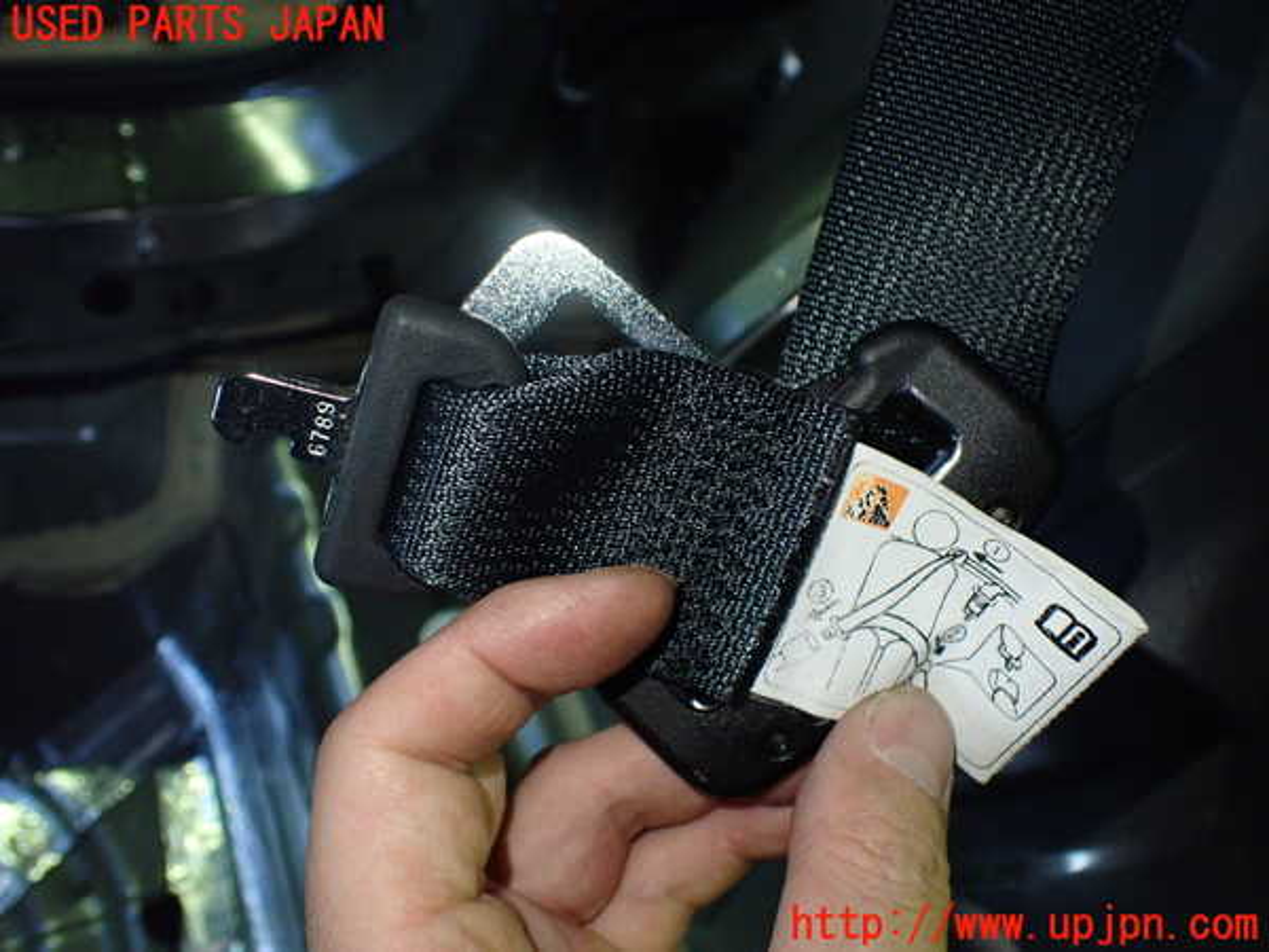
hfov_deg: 60.0
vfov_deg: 46.8
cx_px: 634
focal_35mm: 30
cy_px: 476
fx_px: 1100
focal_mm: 5.4
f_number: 2.3
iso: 800
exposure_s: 1/125
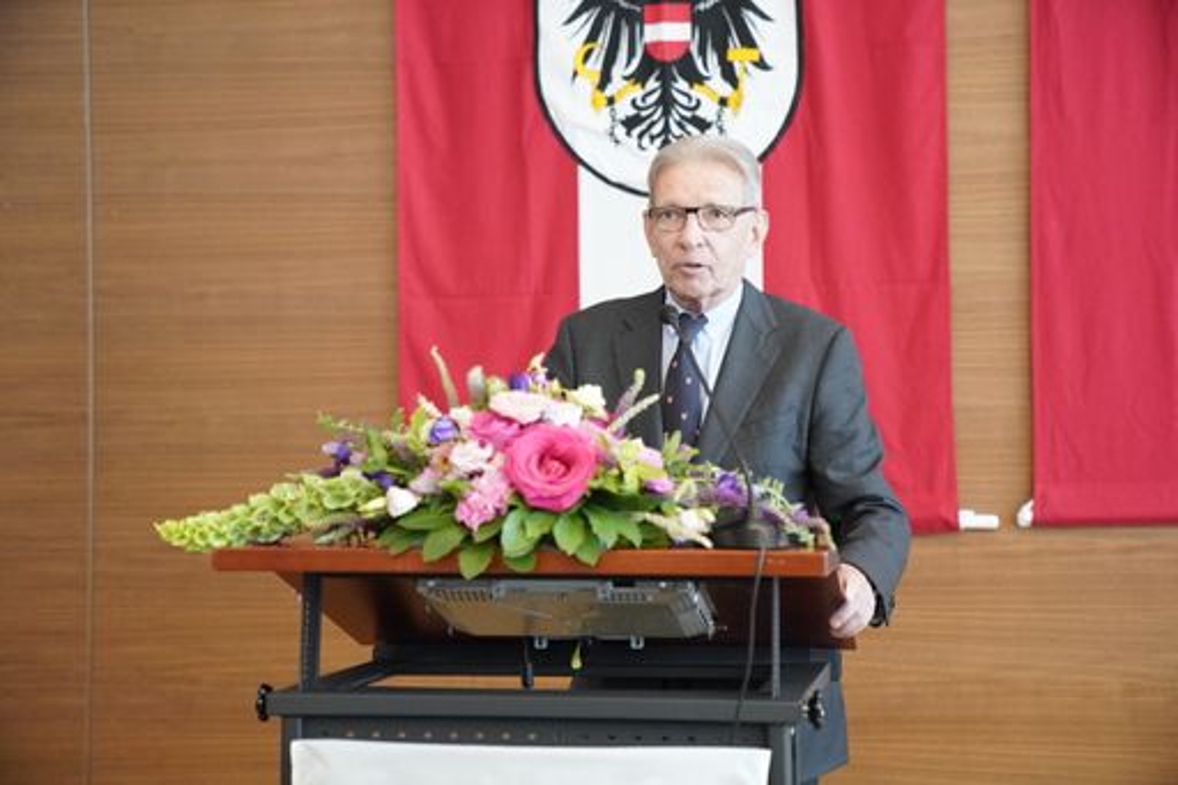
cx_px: 589
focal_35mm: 70
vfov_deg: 19.4
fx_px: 2290
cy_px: 392
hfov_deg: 28.9
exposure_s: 1/320
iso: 10000
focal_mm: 70
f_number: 2.8
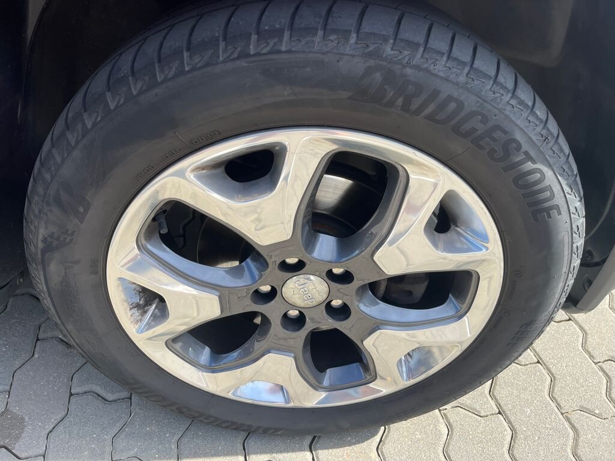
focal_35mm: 26
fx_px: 462
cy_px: 230
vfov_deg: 53.1
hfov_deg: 67.3
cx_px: 308
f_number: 1.6
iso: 50
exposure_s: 1/761
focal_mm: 5.1
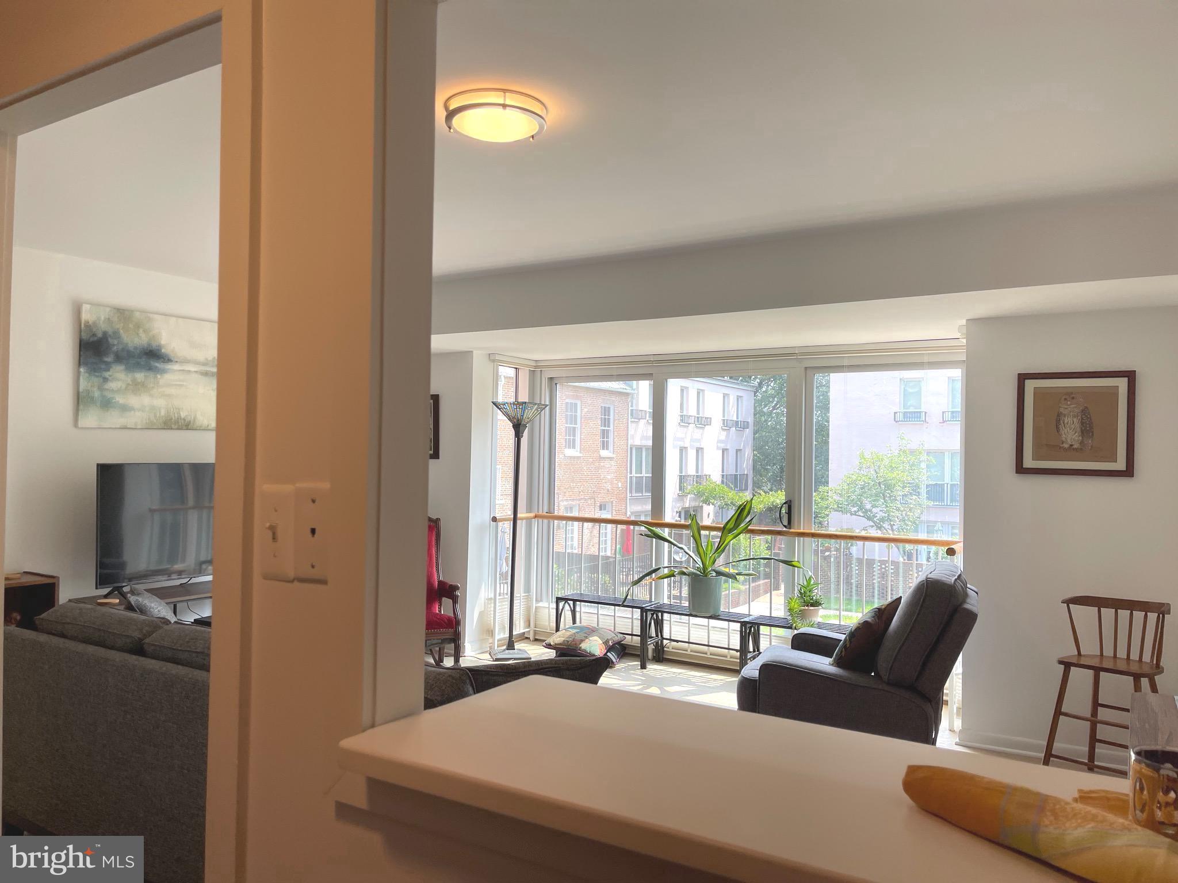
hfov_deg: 69.4
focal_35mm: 25
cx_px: 589
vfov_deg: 54.9
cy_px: 442
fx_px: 851
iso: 32
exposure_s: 1/294
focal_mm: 5.1
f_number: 1.6
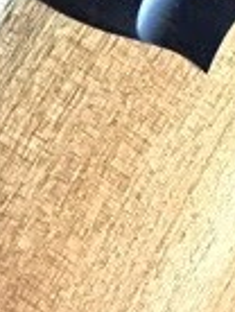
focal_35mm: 202
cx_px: 236
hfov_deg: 7.3
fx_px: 1823
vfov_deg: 8.8
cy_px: -461
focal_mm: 3.3
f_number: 2.4
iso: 200
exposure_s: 1/20
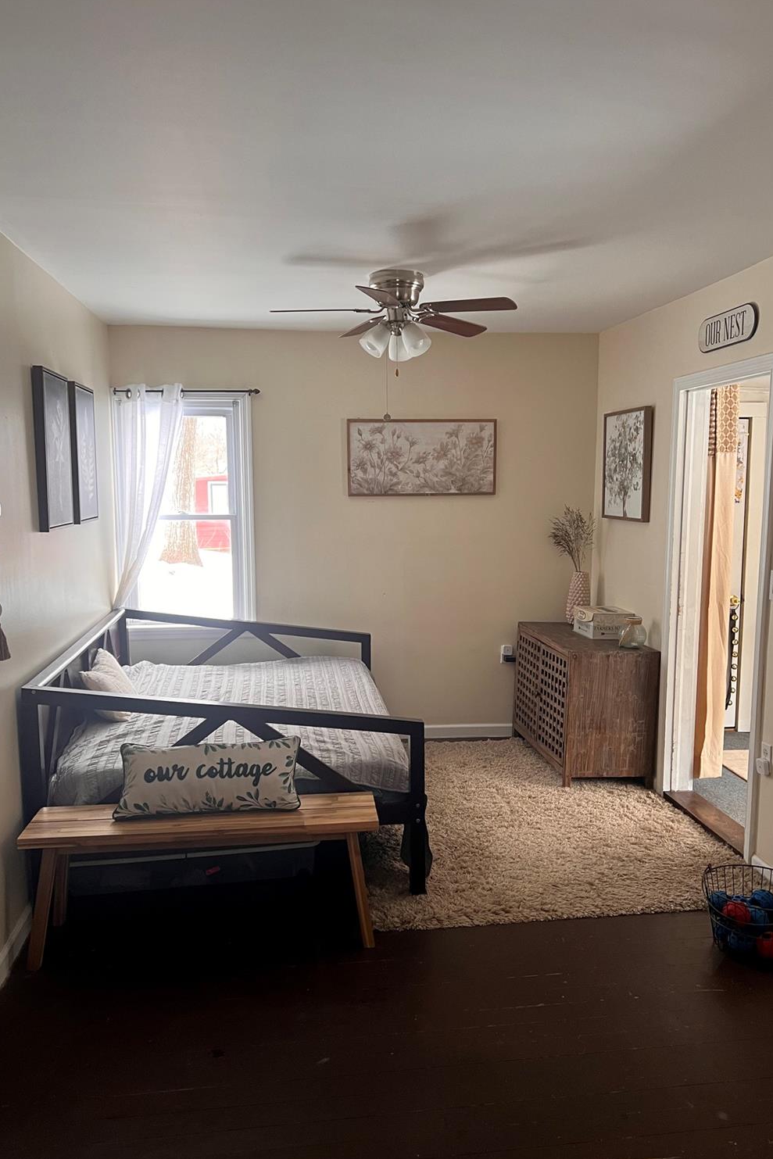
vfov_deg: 65.5
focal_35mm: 28
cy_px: 595
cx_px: 406
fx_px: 902
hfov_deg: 46.4
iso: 125
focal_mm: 5.7
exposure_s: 1/69
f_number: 1.5
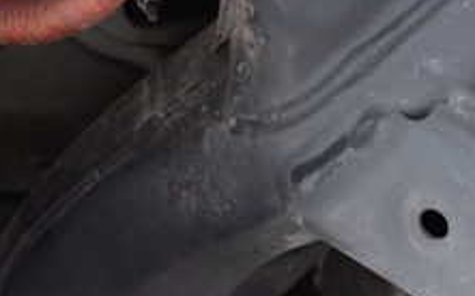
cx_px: 365
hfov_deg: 28.1
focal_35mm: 72
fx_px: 932
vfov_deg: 17.2
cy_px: -73
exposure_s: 1/20
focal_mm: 4.5
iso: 800
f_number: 2
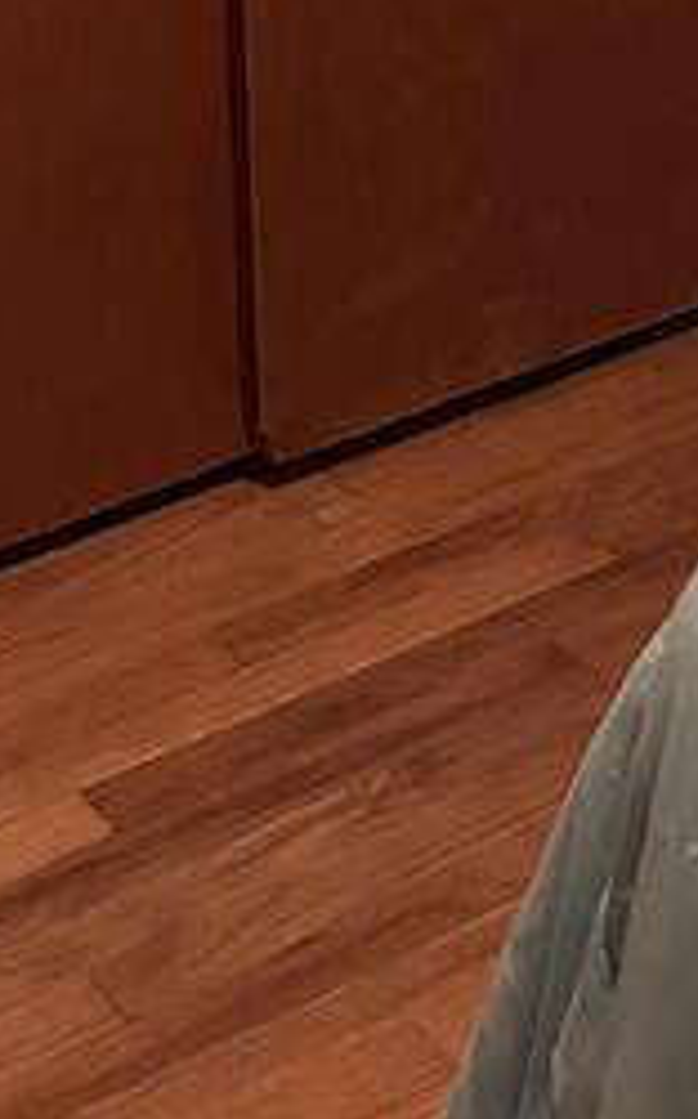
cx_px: 828
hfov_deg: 10.8
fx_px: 3626
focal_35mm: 119
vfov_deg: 15.3
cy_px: -859
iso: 500
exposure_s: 1/40
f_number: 1.6
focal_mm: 5.96
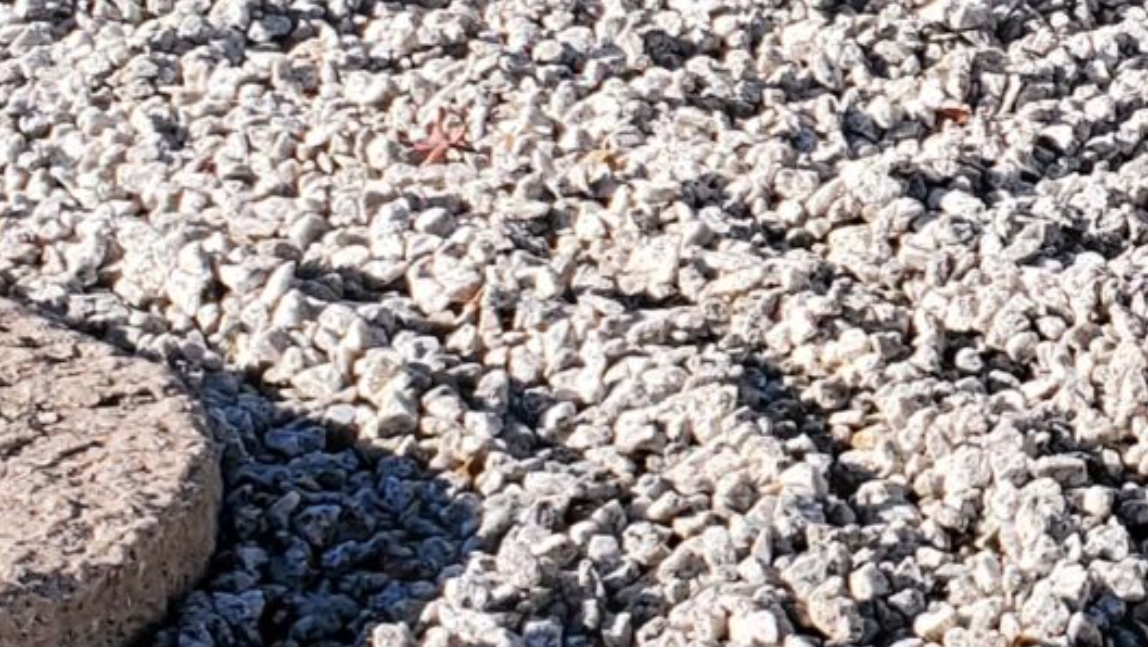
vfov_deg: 8.8
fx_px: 4172
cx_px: 1304
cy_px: 124
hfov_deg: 15.2
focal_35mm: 137
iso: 50
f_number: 2.4
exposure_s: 1/1379
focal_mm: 4.3
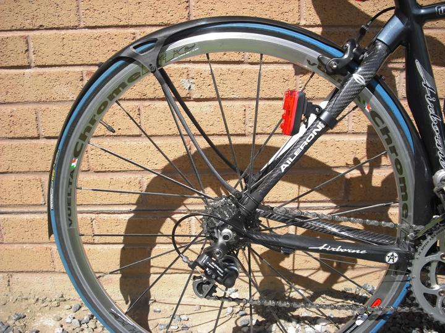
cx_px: 222
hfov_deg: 49.0
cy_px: 166
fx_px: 489
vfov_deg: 37.7
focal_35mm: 38
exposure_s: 1/200
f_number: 5.6
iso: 64
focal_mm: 6.2
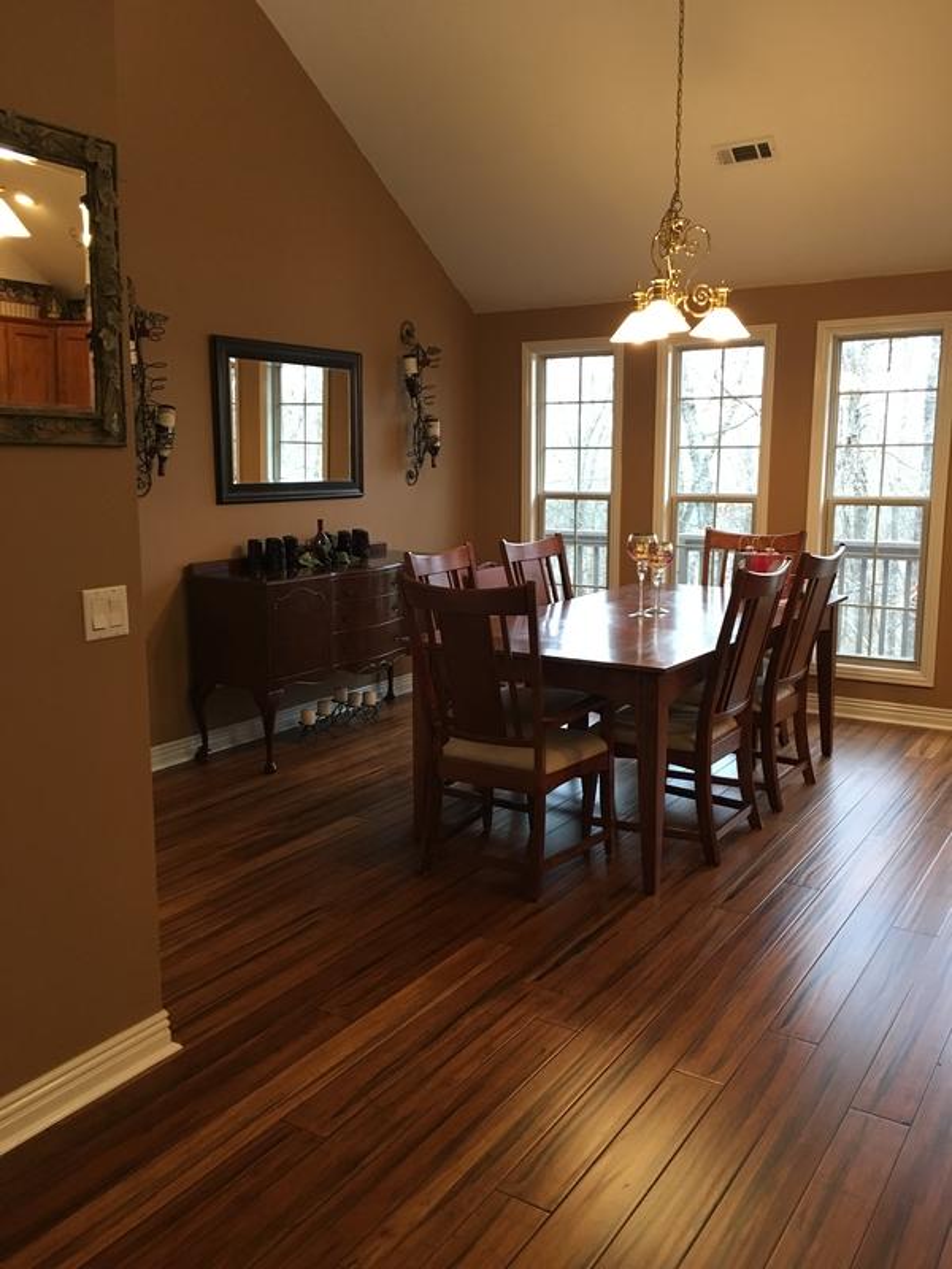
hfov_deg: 48.2
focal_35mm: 29
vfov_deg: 61.7
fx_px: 1063
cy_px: 634
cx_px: 476
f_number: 2.2
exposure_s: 1/30
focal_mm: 4.15
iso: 160
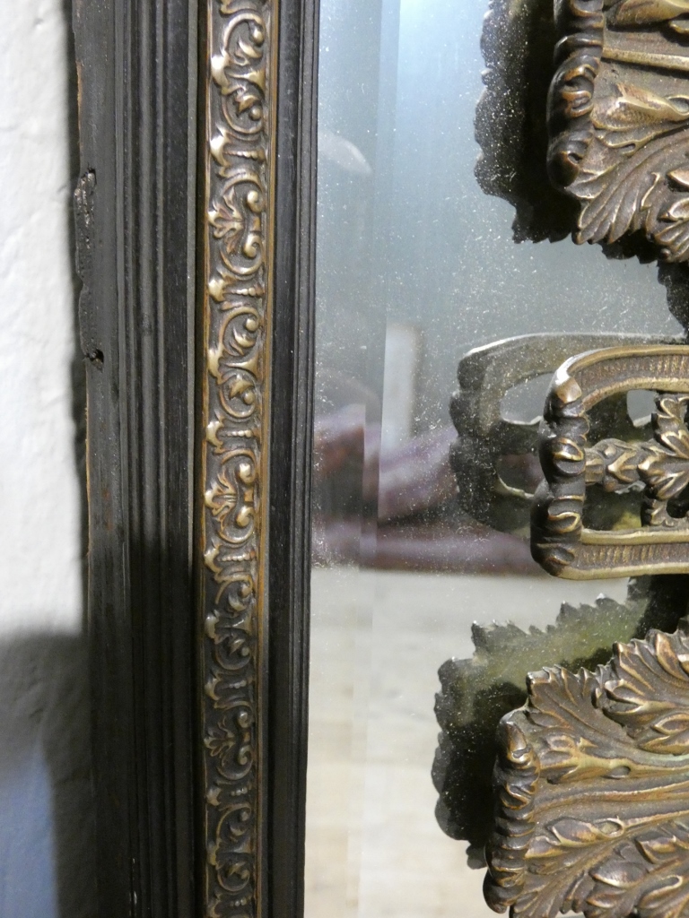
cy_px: 459
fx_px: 929
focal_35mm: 35
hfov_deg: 40.7
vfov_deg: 52.6
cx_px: 344
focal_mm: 6.2
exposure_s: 1/80
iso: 1600
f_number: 3.4
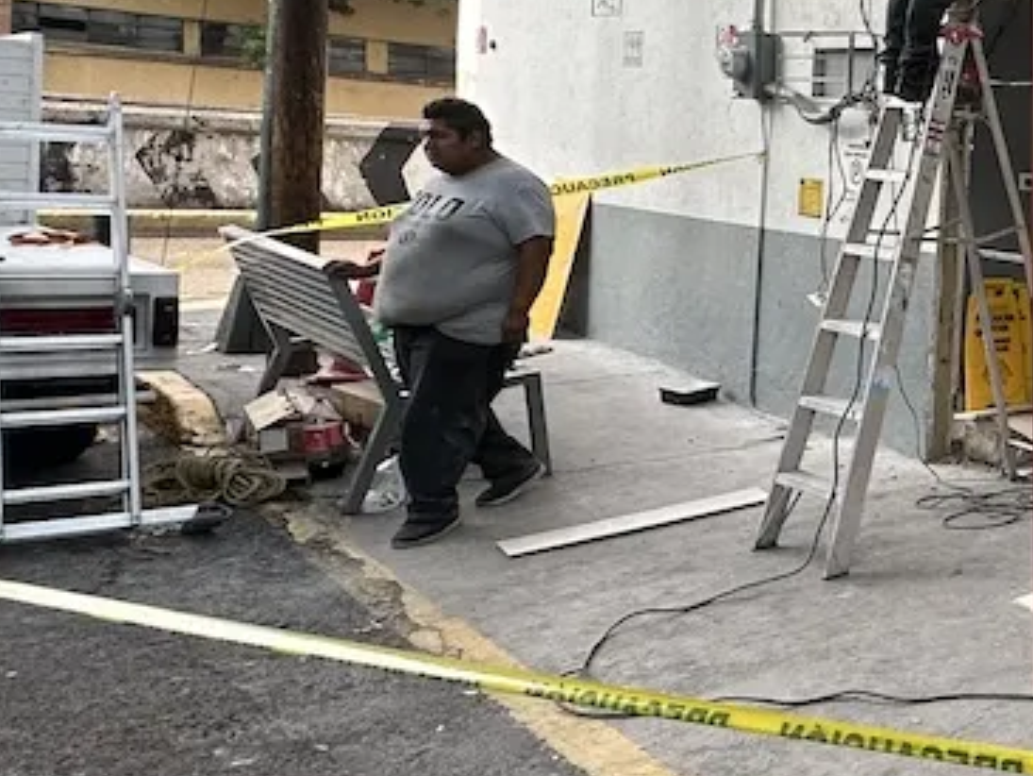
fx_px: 1373
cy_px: 235
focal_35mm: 46
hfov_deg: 26.6
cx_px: 1619
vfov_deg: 31.2
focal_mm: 2.22
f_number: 2.2
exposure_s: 1/99
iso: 50
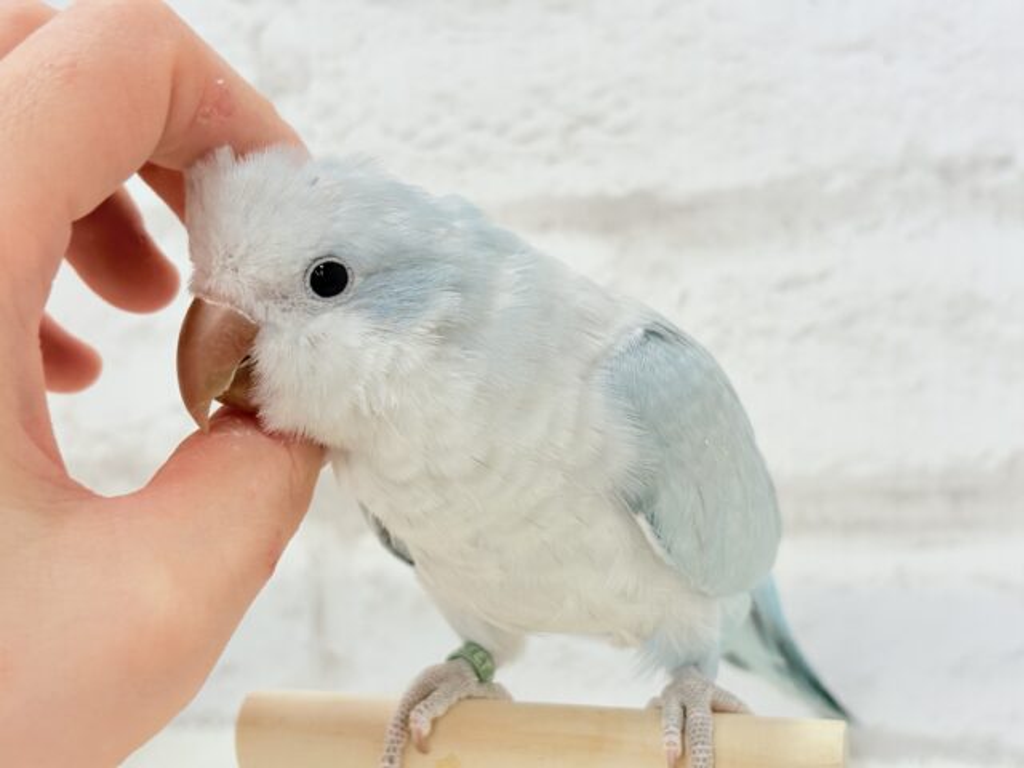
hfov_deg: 36.8
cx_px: 512
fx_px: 1538
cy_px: 384
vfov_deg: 28.0
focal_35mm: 52
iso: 50
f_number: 1.6
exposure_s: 1/50
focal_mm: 5.96
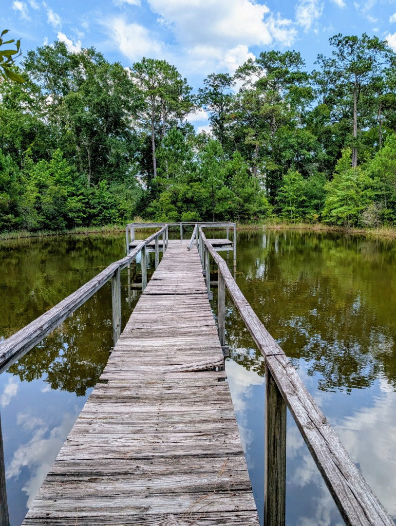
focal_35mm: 24
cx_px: 198
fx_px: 365
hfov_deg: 56.9
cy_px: 263
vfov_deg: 71.5
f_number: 1.68
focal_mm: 6.9
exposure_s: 1/778
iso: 20
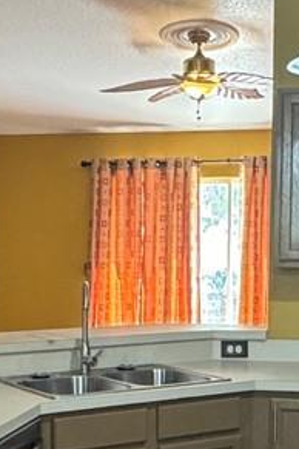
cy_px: 329
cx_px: 106
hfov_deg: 17.0
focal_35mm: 80
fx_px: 997
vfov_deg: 25.1
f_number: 2.2
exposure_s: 1/60
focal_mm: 2.22
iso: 320
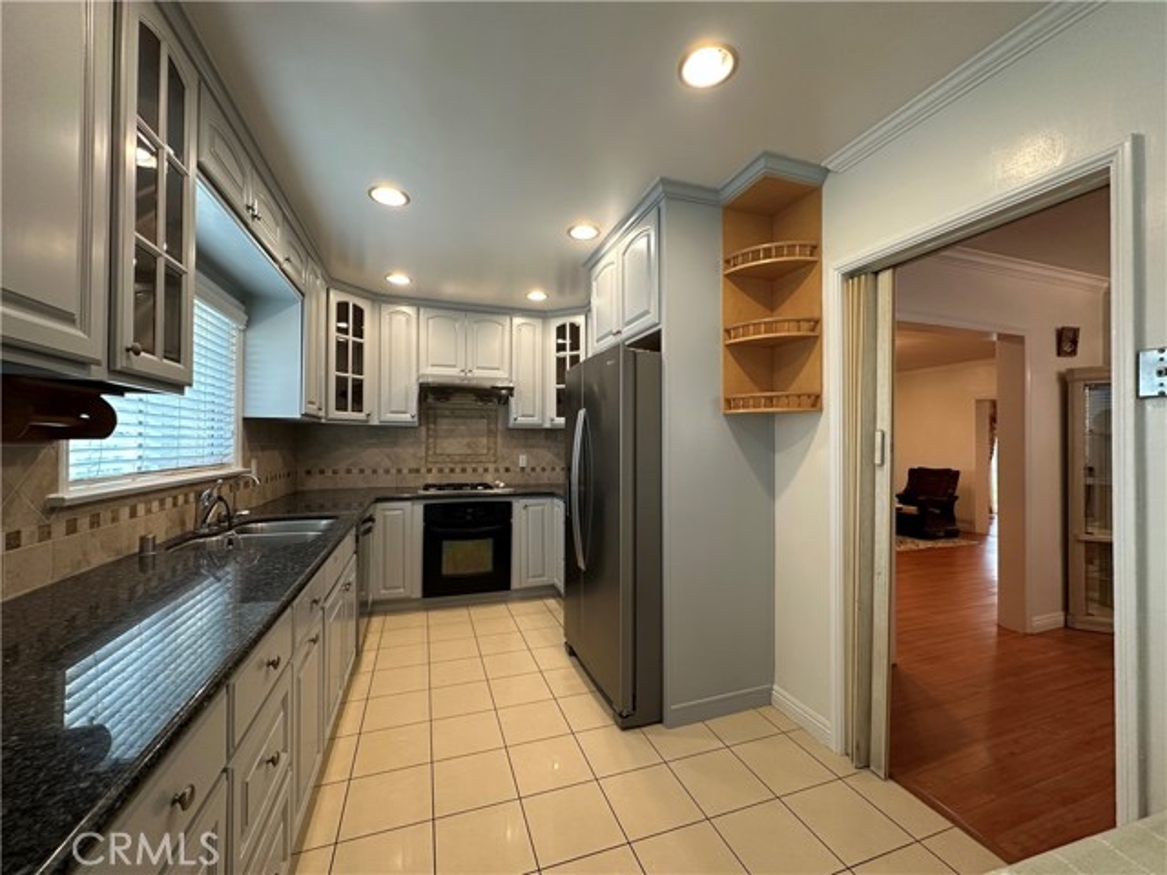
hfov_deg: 102.1
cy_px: 438
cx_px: 584
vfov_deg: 85.7
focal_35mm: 14
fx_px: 472
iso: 160
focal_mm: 2.22
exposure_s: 1/60
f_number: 2.2
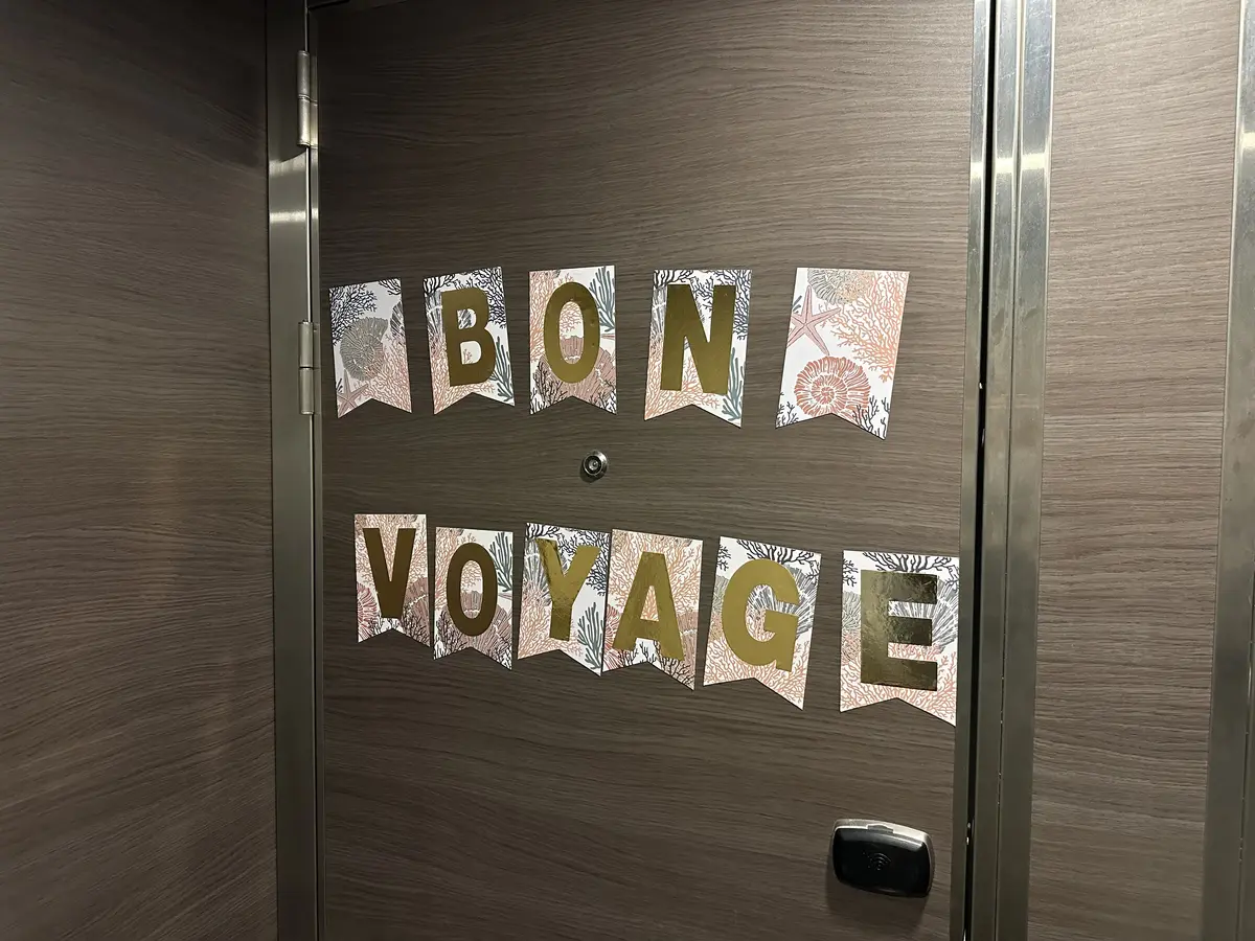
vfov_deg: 56.8
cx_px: 628
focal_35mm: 24
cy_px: 470
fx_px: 870
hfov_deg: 71.6
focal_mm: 6.86
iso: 400
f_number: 1.78
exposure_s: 1/60
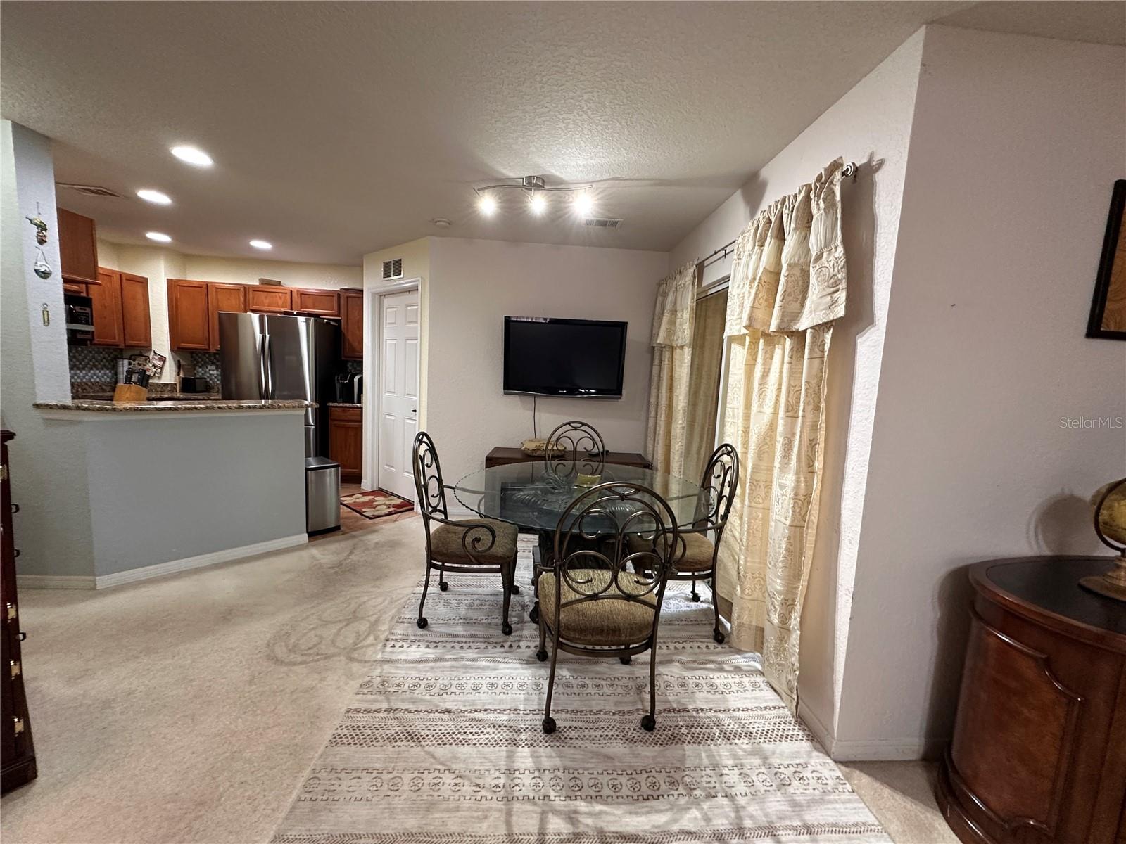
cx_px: 563
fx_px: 455
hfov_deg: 102.1
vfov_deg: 85.7
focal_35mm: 14
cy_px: 422
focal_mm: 2.22
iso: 250
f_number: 2.2
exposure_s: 1/60
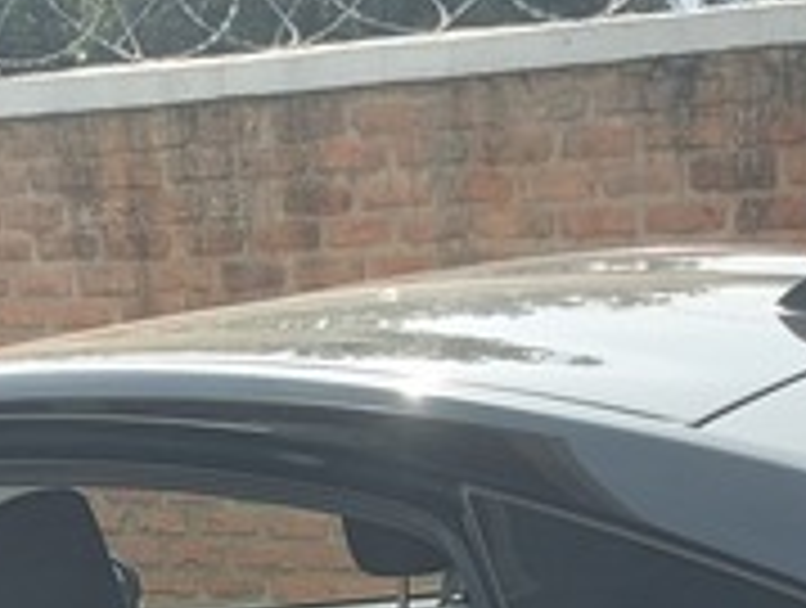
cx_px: 288
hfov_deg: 18.3
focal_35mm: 107
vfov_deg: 12.4
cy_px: 1189
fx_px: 2496
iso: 40
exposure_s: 1/253
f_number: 1.8
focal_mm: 5.23
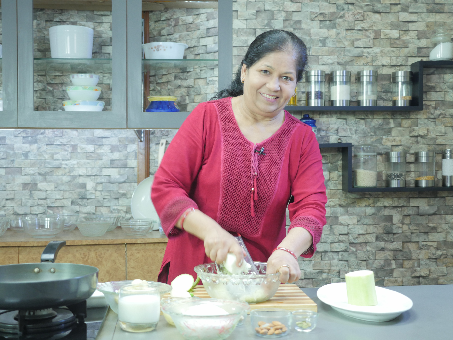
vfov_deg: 30.3
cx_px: 226
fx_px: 628
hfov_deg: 39.7
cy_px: 170
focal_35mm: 48
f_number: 2.8
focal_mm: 24
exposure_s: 1/15
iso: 800
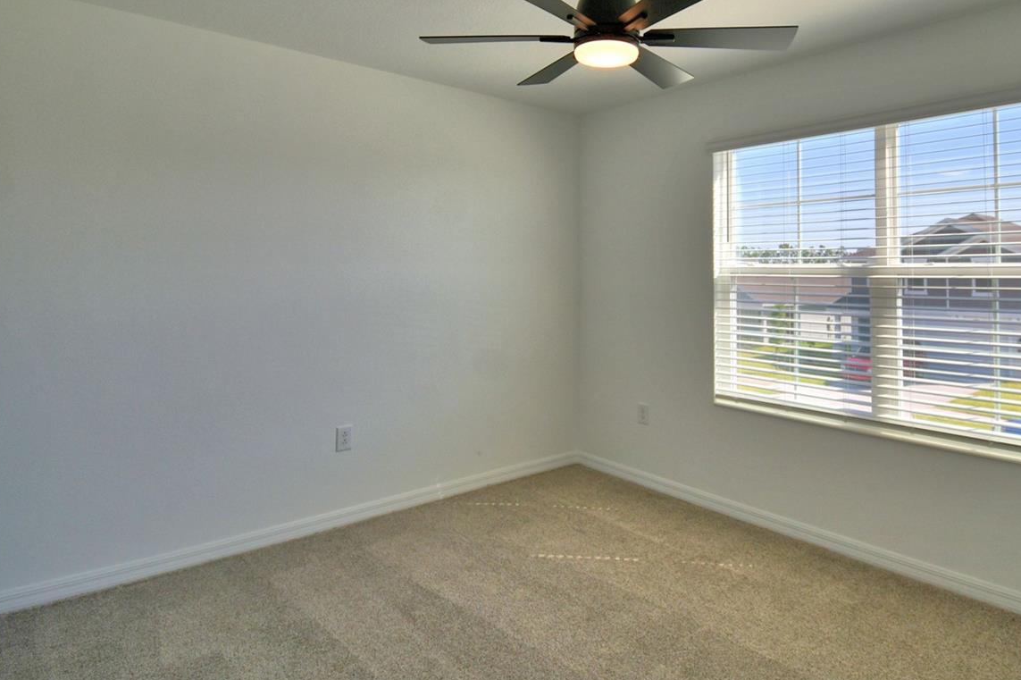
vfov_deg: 58.5
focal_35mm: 21
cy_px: 247
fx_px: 595
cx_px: 587
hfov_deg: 80.7
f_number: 4.5
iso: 160
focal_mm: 10
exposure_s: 1/500
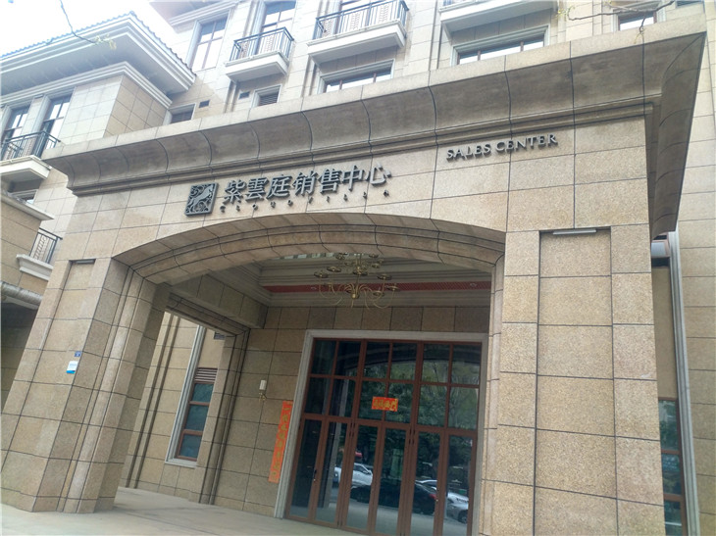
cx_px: 358
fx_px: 558
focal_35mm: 27
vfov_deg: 51.3
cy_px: 268
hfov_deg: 65.3
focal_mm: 4.73
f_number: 2.2
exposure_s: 1/100
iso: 192
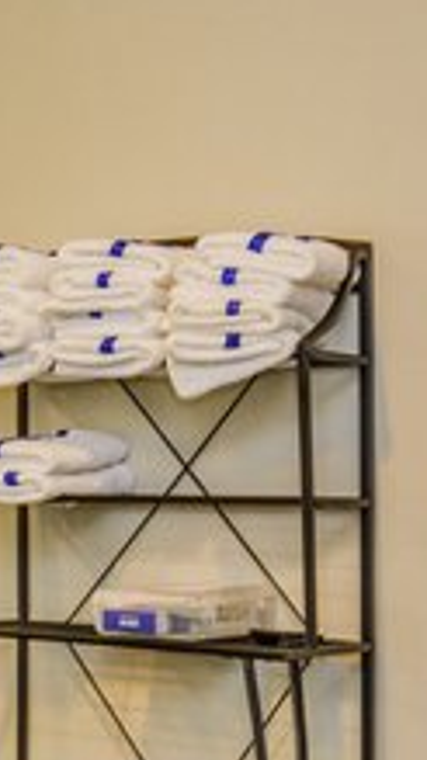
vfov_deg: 23.2
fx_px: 1854
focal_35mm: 92
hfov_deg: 9.7
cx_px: -906
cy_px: 441
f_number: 4
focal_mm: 24
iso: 500
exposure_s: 1/25
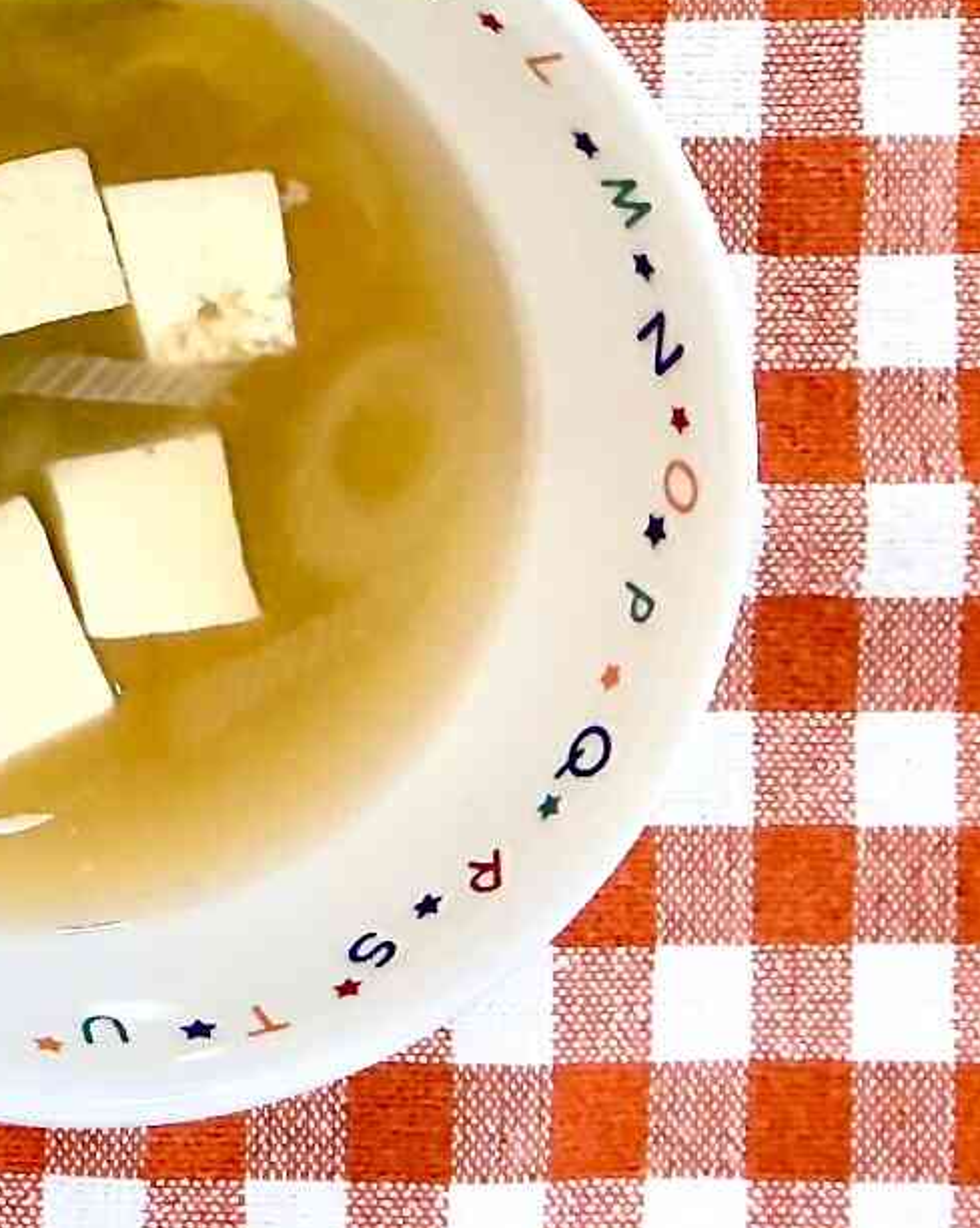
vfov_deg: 16.7
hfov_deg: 12.2
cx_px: -966
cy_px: -69
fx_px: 4064
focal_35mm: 112
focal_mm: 3
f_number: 1.8
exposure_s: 1/60
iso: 50
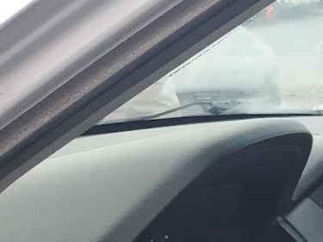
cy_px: 449
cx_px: 662
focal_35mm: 111
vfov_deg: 12.1
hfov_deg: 14.5
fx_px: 1035
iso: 50
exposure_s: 1/196
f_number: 1.5
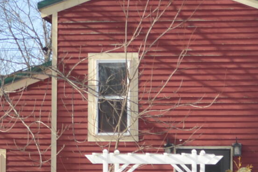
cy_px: 142
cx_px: 249
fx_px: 1167
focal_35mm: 163
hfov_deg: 12.5
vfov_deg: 8.4
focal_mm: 20
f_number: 6.3
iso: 100
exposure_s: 1/160
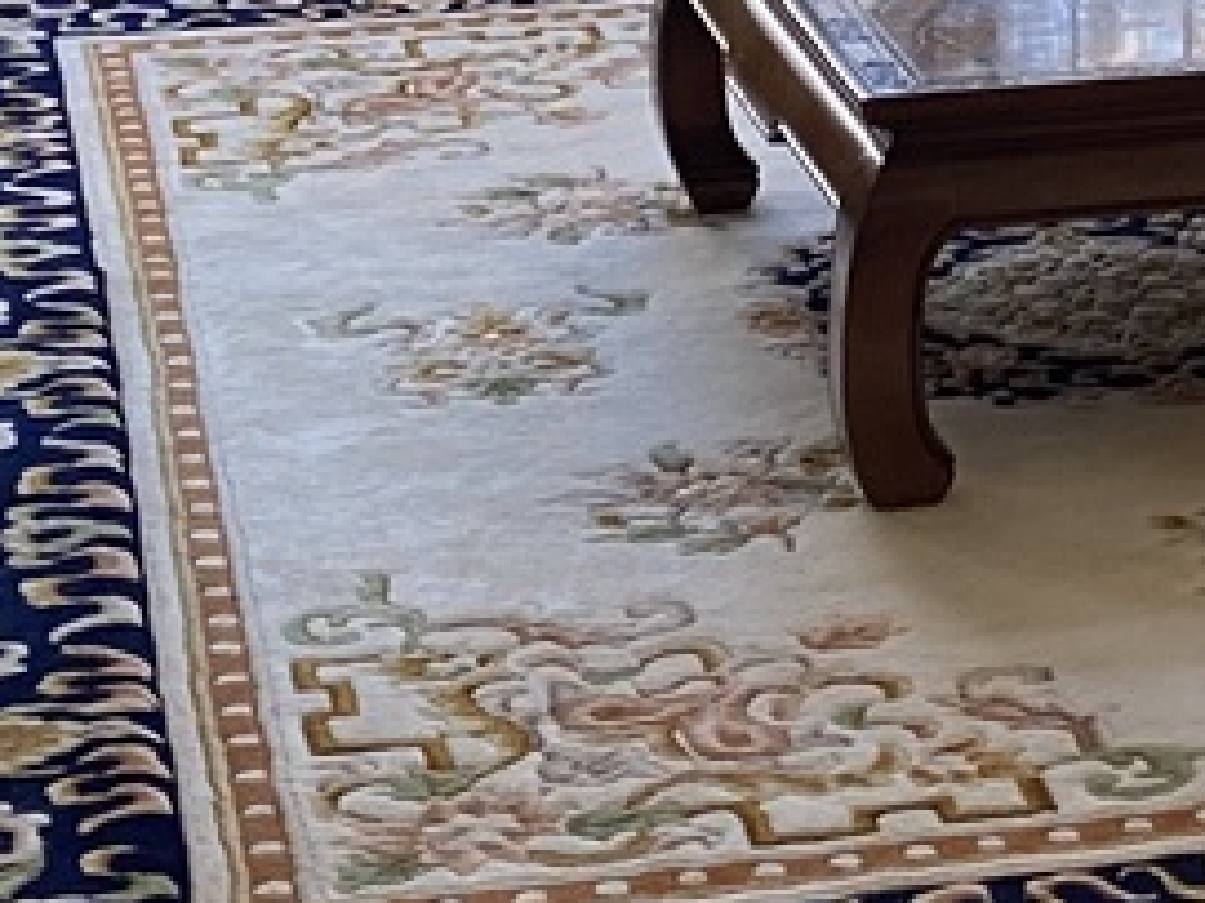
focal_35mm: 138
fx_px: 4802
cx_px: 1347
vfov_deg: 10.1
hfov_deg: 14.0
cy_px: -792
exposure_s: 1/60
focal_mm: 4.25
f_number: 1.8
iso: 80
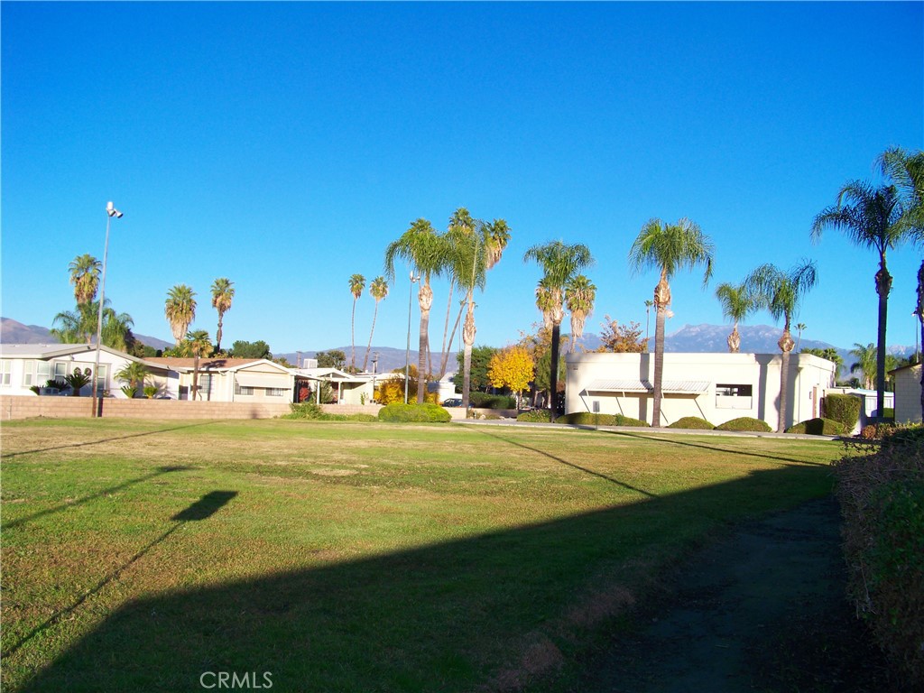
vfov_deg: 42.9
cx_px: 462
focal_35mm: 33
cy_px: 346
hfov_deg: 55.4
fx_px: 881
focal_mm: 5.85
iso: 64
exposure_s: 1/640
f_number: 3.6
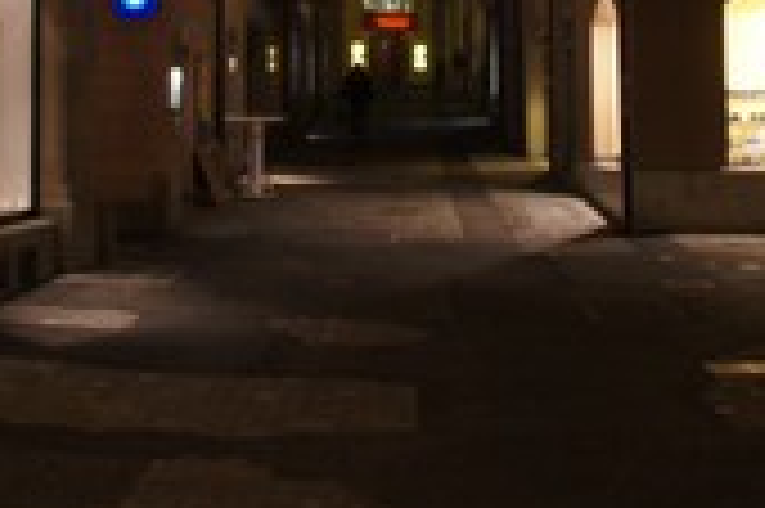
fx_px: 1550
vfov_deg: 18.0
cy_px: -43
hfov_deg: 27.7
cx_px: 382
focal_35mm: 73
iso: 1250
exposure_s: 1/30
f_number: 3.5
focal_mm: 18
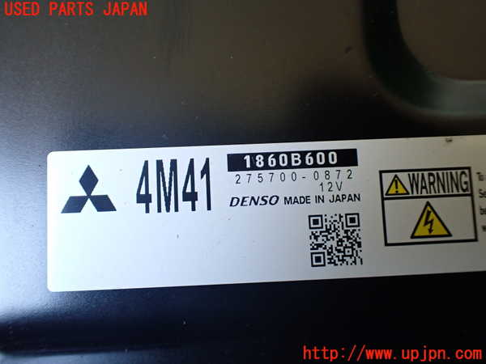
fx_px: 421
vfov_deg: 46.8
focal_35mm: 30
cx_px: 243
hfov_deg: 60.0
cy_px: 182
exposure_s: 1/125
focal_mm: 5.4
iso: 500
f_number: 2.3
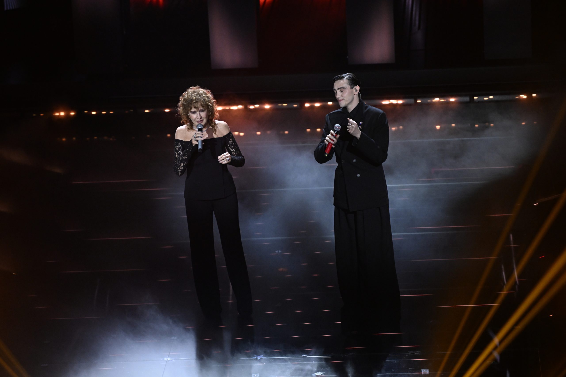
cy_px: 188
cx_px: 283
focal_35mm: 165
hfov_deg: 12.5
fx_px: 2594
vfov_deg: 8.3
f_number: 4
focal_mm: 165
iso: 4000
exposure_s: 1/250
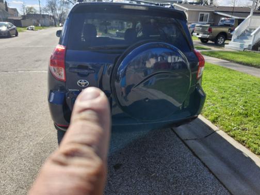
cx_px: 130
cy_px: 98
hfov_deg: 73.9
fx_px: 173
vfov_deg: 58.9
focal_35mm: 23
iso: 25
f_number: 1.8
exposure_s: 1/809
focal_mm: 5.54
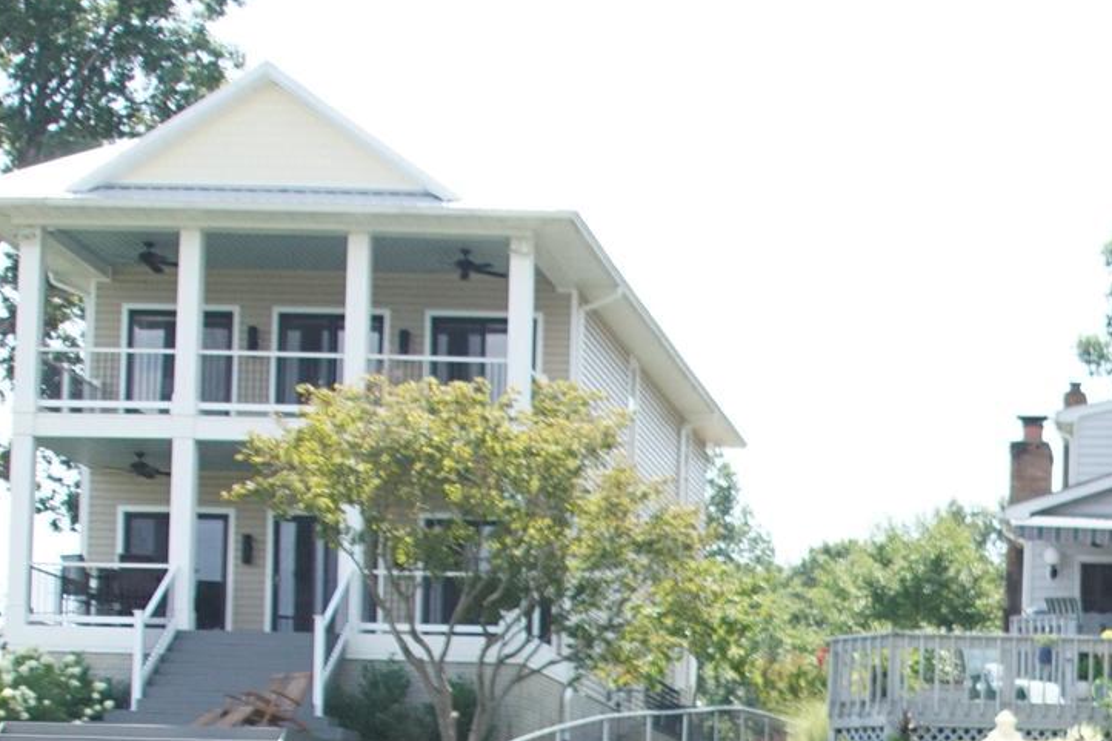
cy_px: 959
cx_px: 1315
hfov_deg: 19.0
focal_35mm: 102
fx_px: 3150
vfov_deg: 13.0
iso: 500
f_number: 4.5
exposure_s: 1/1000
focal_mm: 24
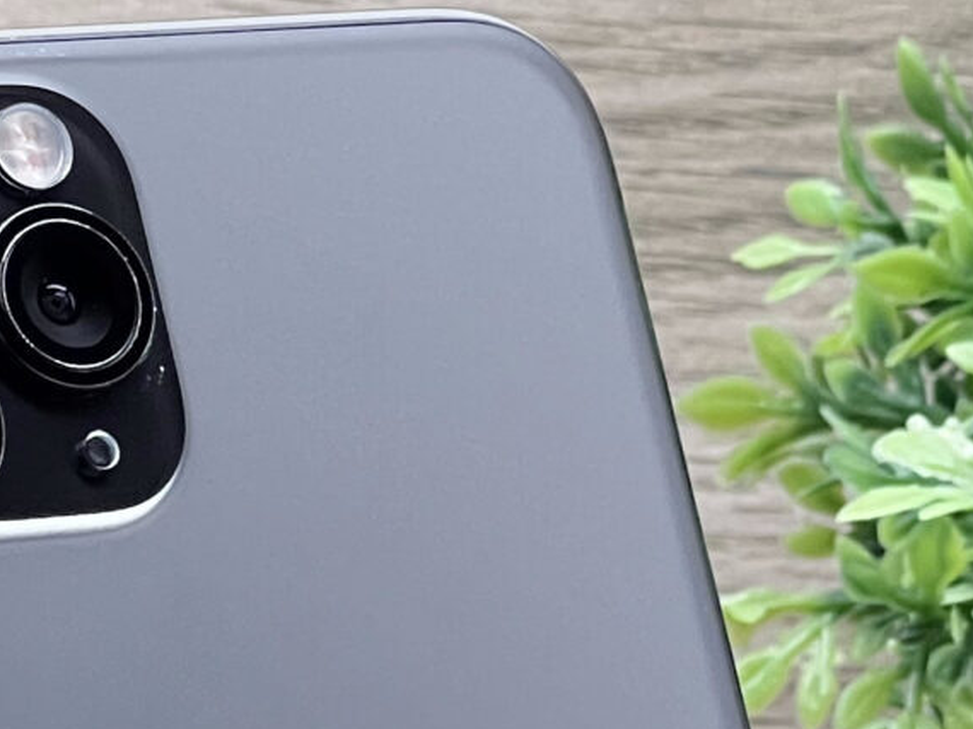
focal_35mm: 346
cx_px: 119
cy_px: 1024
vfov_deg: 4.3
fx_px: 9721
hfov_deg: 5.7
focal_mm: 9
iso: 125
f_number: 2.8
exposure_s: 1/100
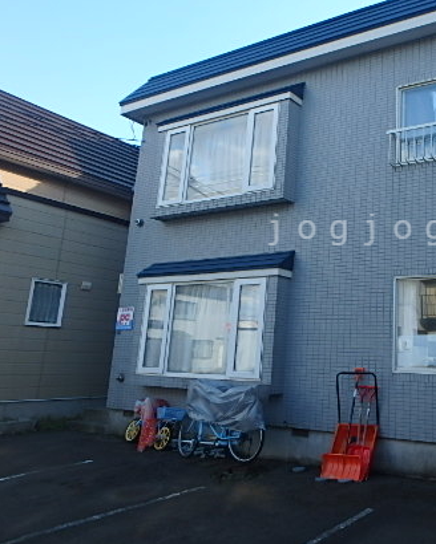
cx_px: 359
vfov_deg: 55.4
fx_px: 516
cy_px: 230
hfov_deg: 43.3
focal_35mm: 32
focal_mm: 3.7
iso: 125
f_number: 3.5
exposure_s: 1/250
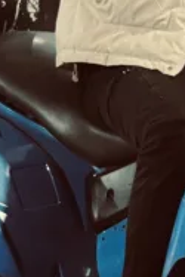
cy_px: 332
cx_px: 272
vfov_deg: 8.9
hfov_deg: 6.0
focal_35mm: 228
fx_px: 1754
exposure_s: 1/33
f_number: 2.2
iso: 400
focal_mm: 7.5
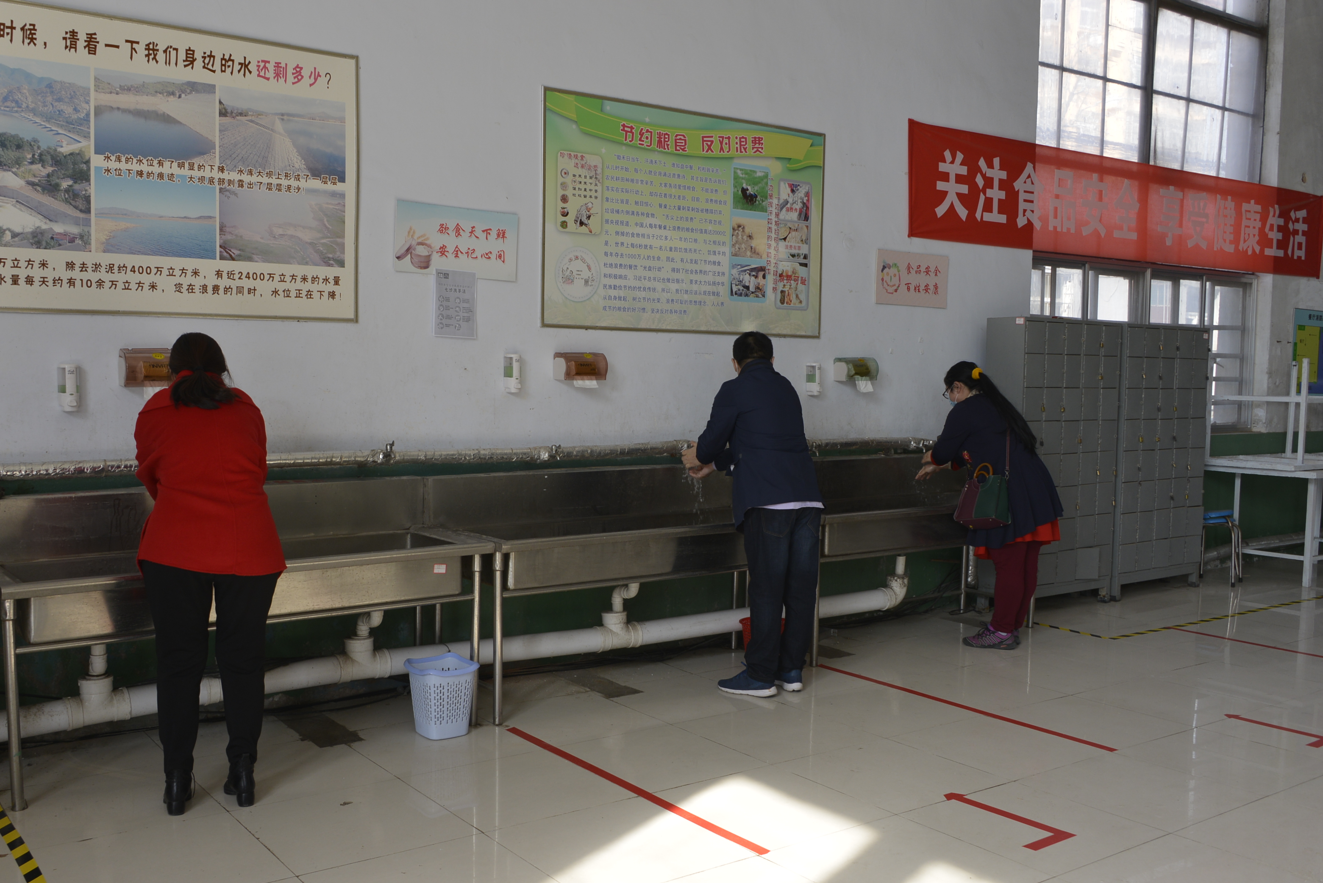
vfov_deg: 40.0
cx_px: 617
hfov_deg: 57.2
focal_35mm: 33
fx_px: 1213
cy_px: 474
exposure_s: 1/100
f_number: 8
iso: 400
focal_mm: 28
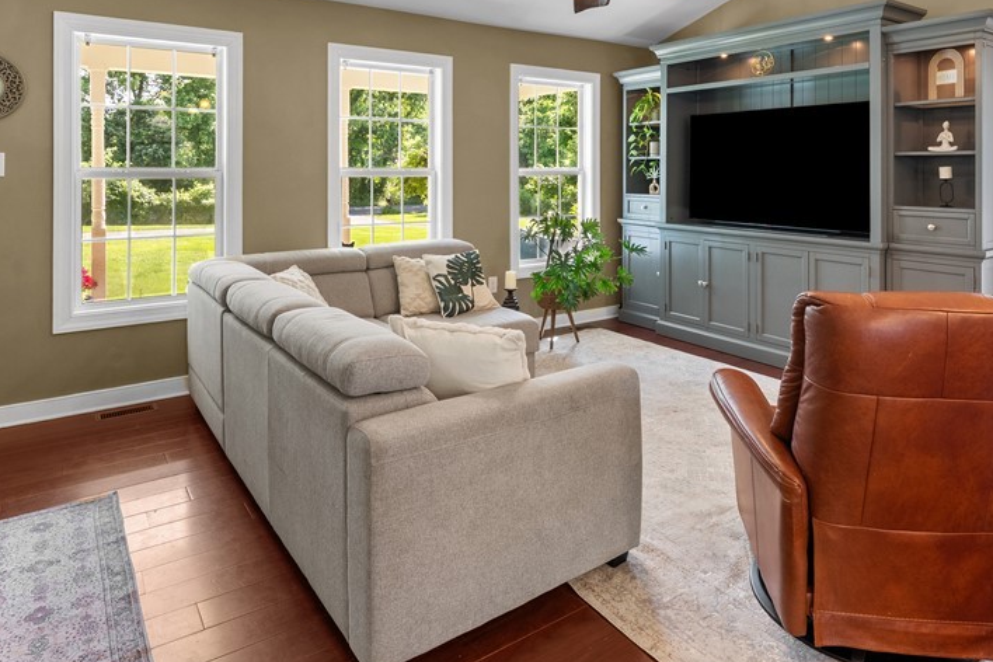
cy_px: 175
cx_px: 523
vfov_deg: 52.9
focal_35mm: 23
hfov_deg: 76.0
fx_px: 634
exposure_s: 1/1.67
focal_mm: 15
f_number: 9
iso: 1250
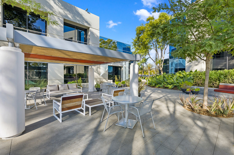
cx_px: 117
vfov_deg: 73.7
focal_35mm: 16
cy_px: 78
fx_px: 104
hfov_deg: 96.8
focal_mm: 16
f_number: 8
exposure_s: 1/125
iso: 400
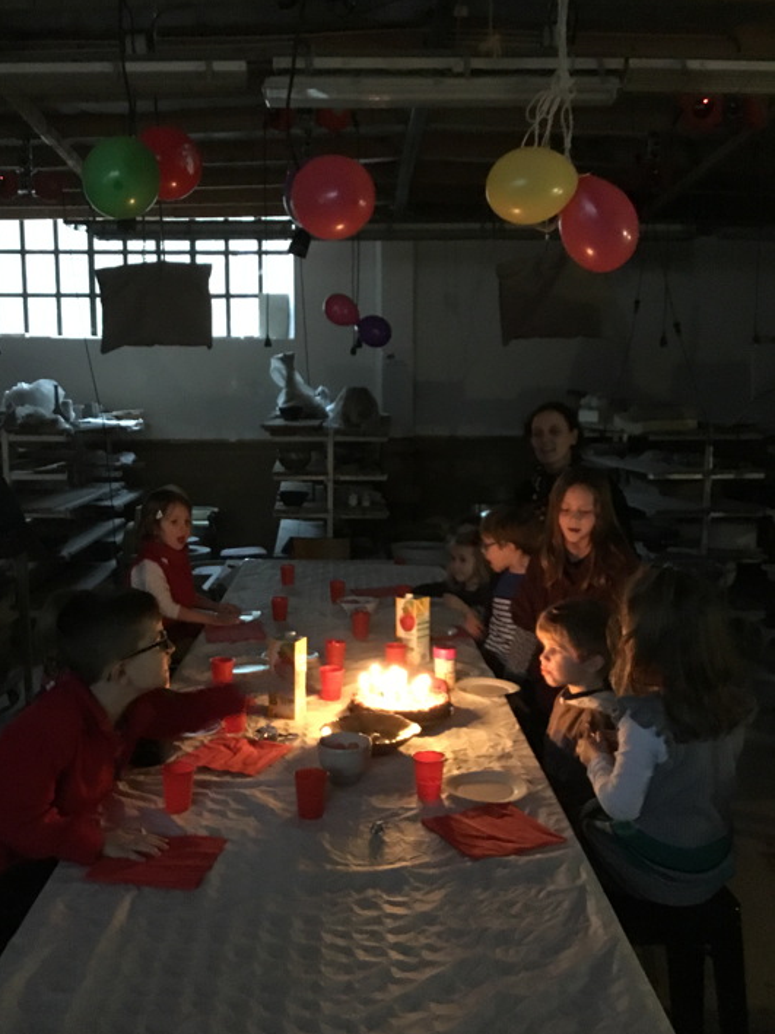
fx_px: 1046
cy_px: 531
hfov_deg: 40.6
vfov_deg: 52.6
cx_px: 340
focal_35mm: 35
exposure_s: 1/17
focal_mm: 3.3
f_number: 2.4
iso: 640
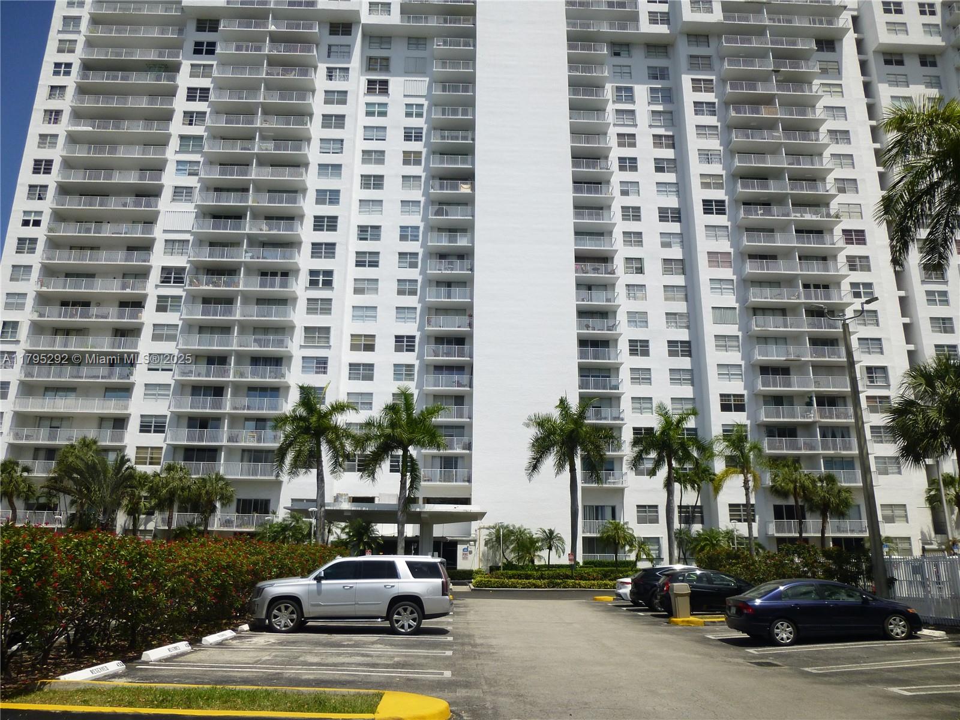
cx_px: 480
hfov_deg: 69.4
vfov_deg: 54.9
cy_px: 360
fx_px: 693
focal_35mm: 25
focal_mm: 4.5
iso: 100
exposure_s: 1/400
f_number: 9
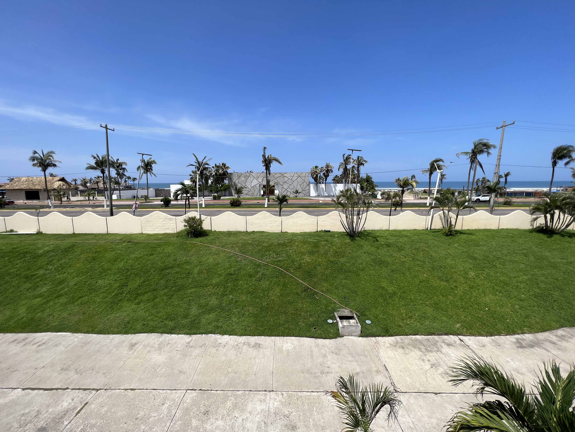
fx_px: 216
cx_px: 288
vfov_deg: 89.9
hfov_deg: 106.2
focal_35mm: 13
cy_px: 216
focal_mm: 1.57
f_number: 1.8
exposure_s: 1/2137
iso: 32
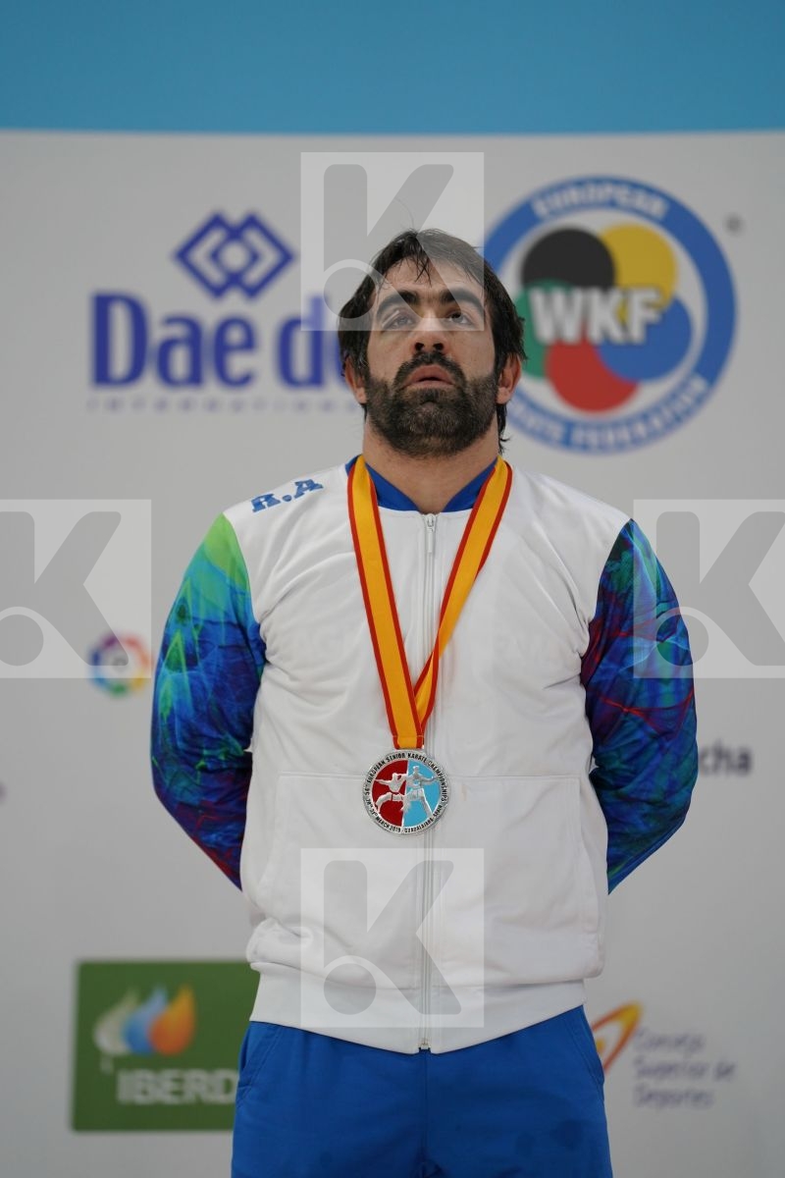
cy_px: 589
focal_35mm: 200
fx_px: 6541
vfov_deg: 10.3
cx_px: 392
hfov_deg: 6.9
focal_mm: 200
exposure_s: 1/250
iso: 640
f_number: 2.8
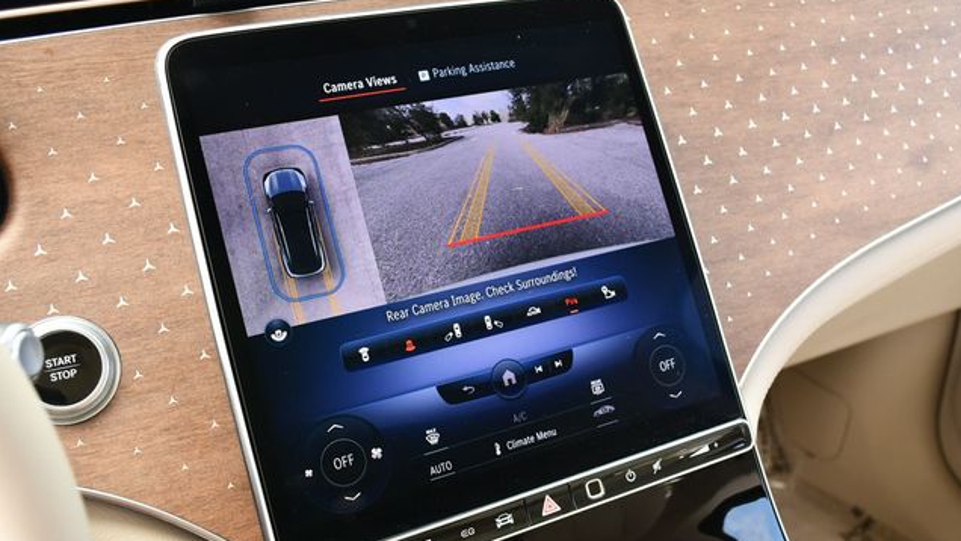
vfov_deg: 31.2
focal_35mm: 38
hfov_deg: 52.8
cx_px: 482
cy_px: 264
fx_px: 968
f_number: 4
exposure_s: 1/250
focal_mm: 18
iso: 400
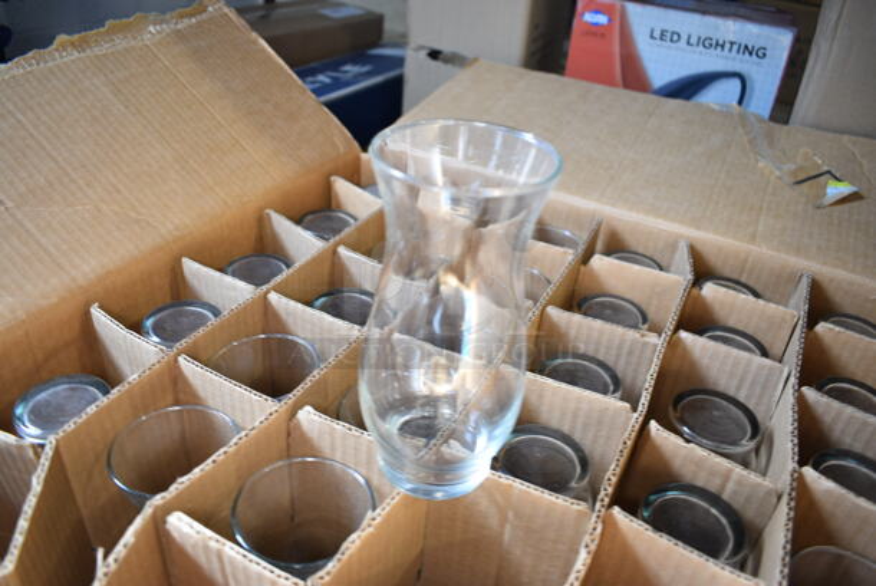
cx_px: 438
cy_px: 293
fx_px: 658
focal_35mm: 27
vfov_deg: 48.0
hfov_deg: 67.3
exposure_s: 1/40
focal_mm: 18
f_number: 4
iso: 400
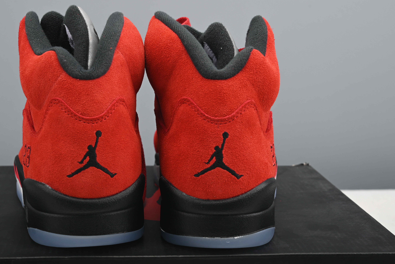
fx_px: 637
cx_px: 156
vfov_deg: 23.4
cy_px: 137
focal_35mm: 58
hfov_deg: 34.3
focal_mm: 47
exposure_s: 1/200
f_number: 11
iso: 100
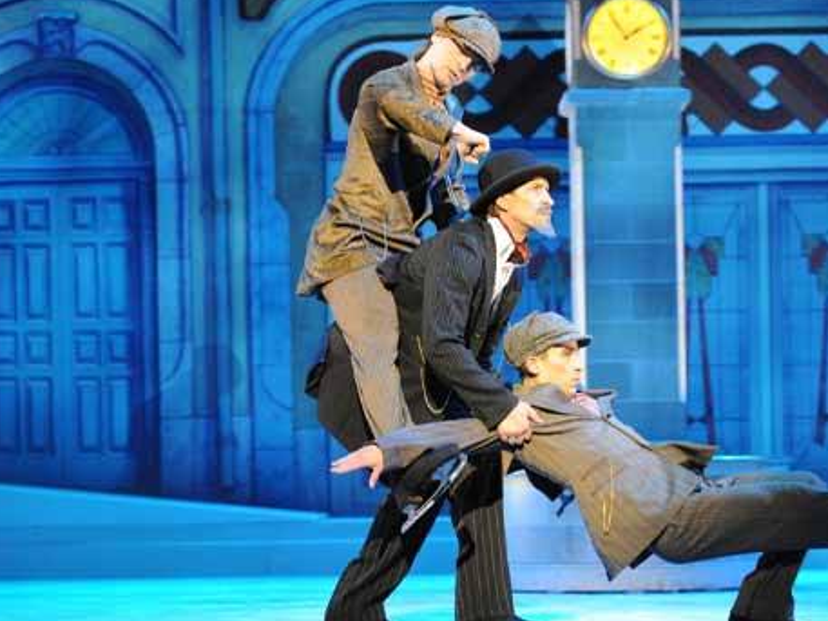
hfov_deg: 15.4
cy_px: 279
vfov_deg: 11.6
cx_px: 467
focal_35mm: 128
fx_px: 3063
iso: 5000
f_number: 4
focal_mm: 105
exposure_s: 1/250
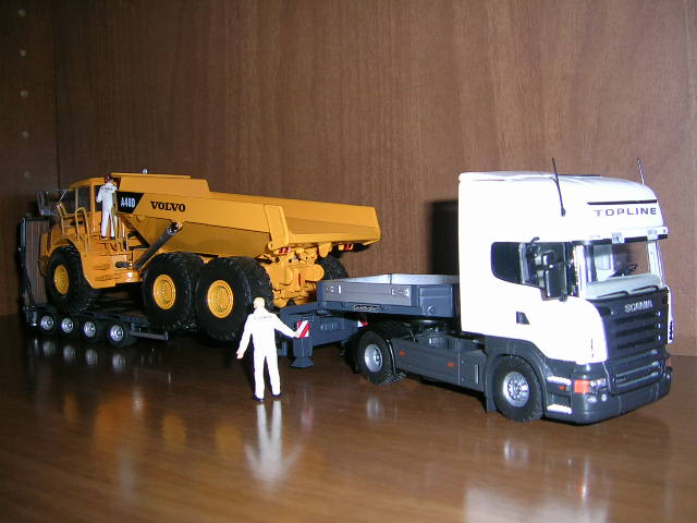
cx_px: 348
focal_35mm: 35
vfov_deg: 40.7
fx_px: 705
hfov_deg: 52.6
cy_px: 262
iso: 50
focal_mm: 5.4
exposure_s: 1/60.1
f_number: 2.8
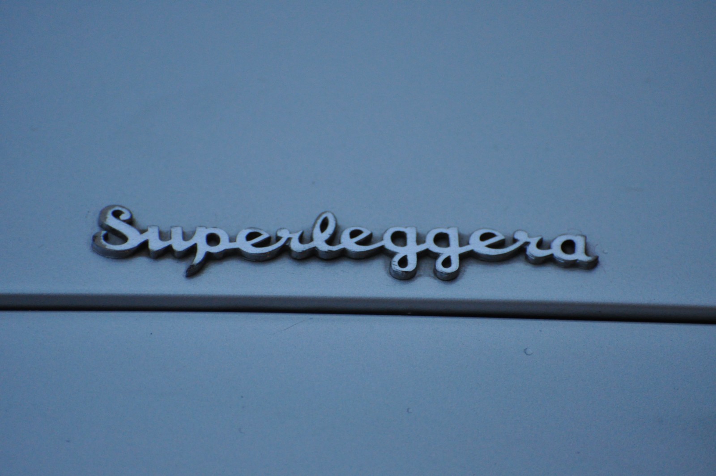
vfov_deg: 4.2
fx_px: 6556
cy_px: 238
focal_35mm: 330
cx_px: 358
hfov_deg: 6.3
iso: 1600
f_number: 5.3
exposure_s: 1/160
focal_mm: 220
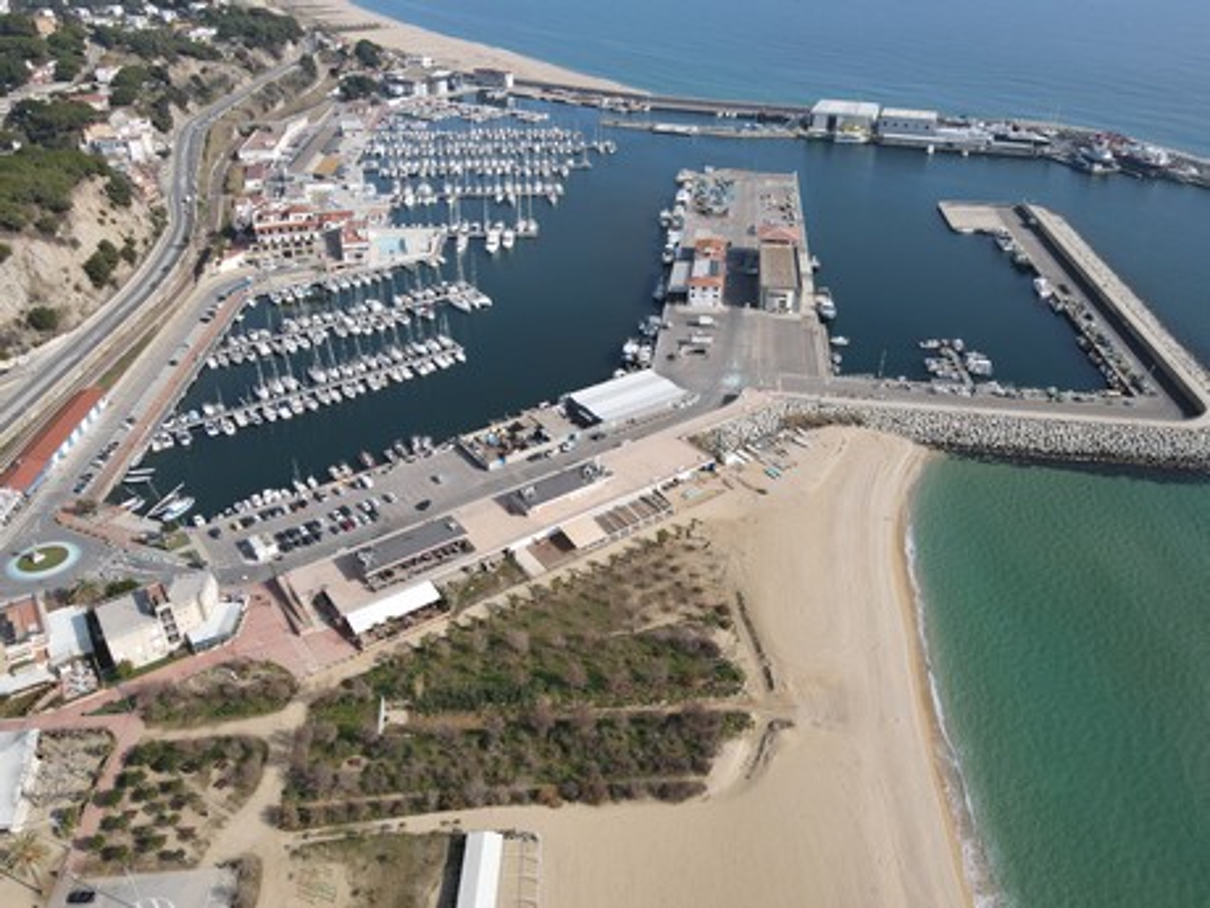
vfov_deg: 56.8
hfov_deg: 71.6
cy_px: 454
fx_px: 839
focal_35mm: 24
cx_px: 605
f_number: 2.8
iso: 100
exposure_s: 1/640
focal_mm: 4.5
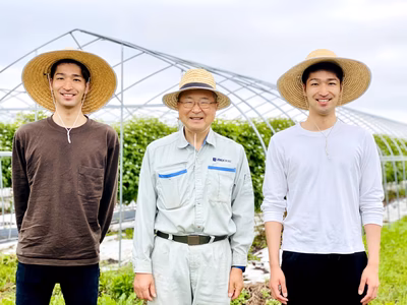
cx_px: 204
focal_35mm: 52
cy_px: 152
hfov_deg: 36.8
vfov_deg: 28.0
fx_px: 611
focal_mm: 6
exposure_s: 1/470
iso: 20
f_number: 2
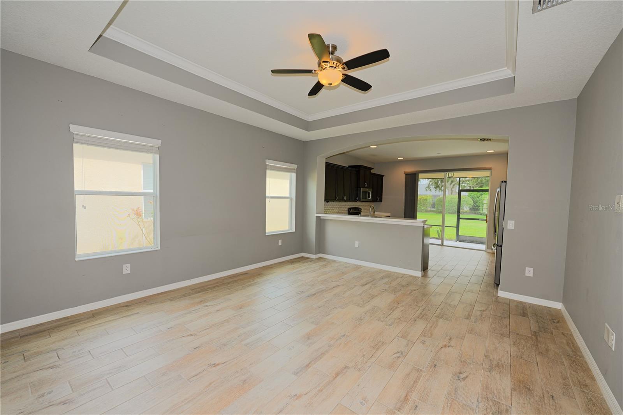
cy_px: 208
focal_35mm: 14
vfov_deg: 79.2
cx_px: 312
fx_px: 251
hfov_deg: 102.3
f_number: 4
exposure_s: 1/60
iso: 900
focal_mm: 14.5
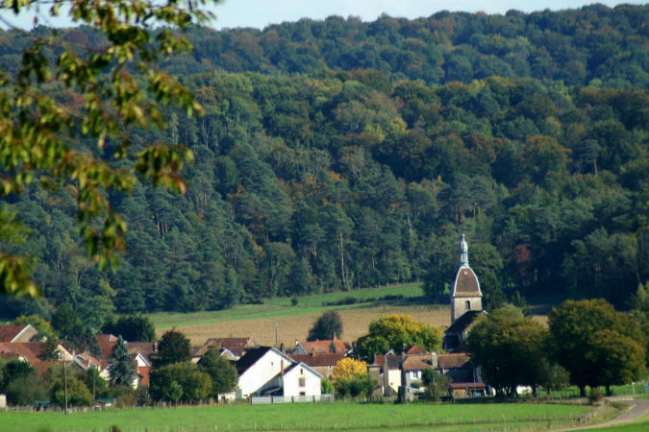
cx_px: 324
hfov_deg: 4.6
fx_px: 8112
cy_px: 216
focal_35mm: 450
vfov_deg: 3.1
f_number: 8
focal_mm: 300
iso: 400
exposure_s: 1/640
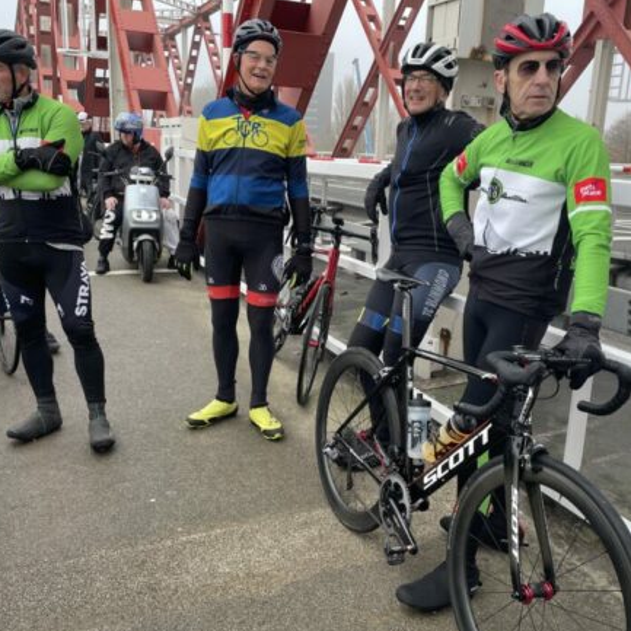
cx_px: 319
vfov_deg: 48.4
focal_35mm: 34
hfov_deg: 48.4
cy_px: 326
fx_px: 701
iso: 32
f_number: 1.6
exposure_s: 1/121
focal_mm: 4.2
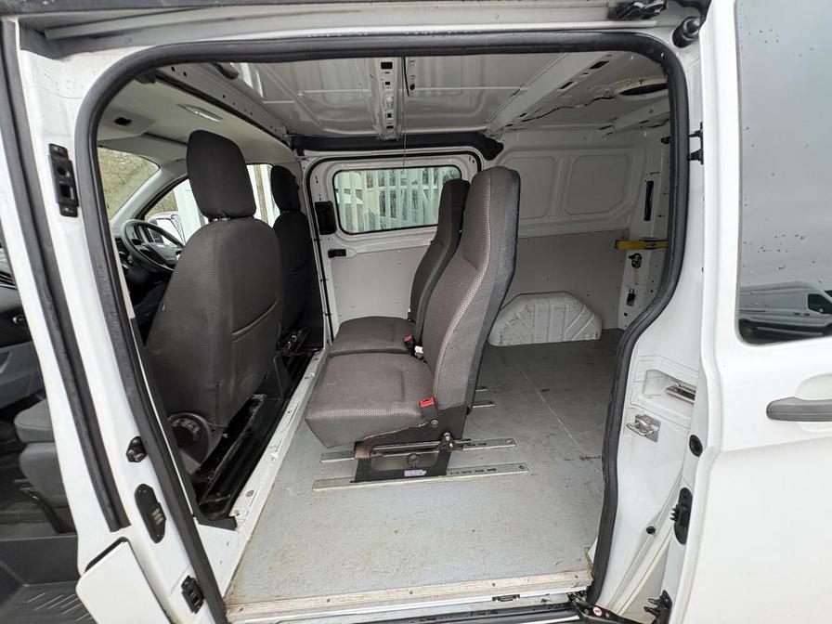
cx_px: 416
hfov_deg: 102.1
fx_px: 336
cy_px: 312
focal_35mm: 14
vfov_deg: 85.7
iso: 250
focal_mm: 2.22
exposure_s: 1/85
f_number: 2.2
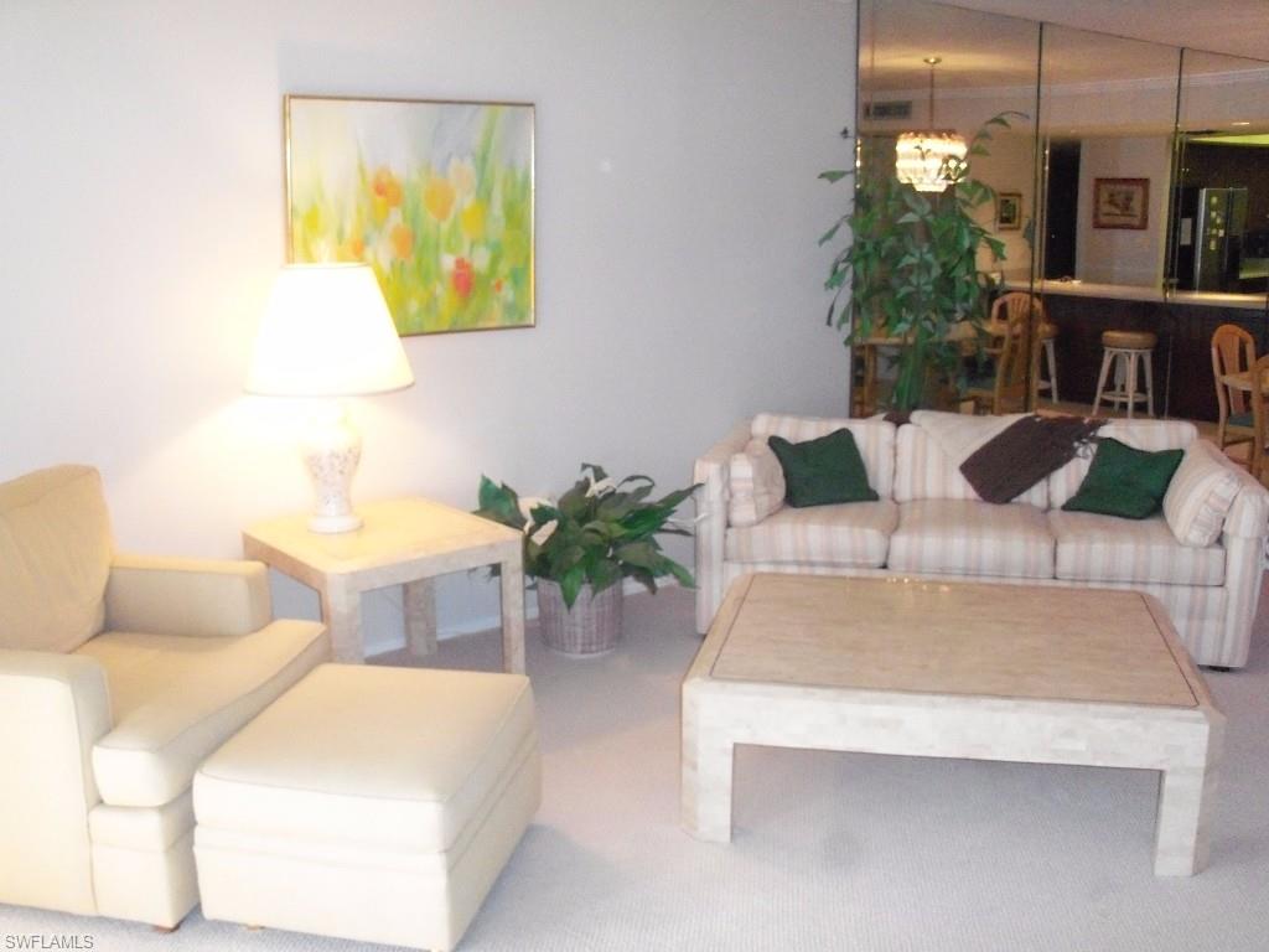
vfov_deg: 40.7
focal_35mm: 35
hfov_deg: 52.6
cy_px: 476
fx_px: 1283
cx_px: 634
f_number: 3
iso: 500
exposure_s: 1/60
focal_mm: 6.3
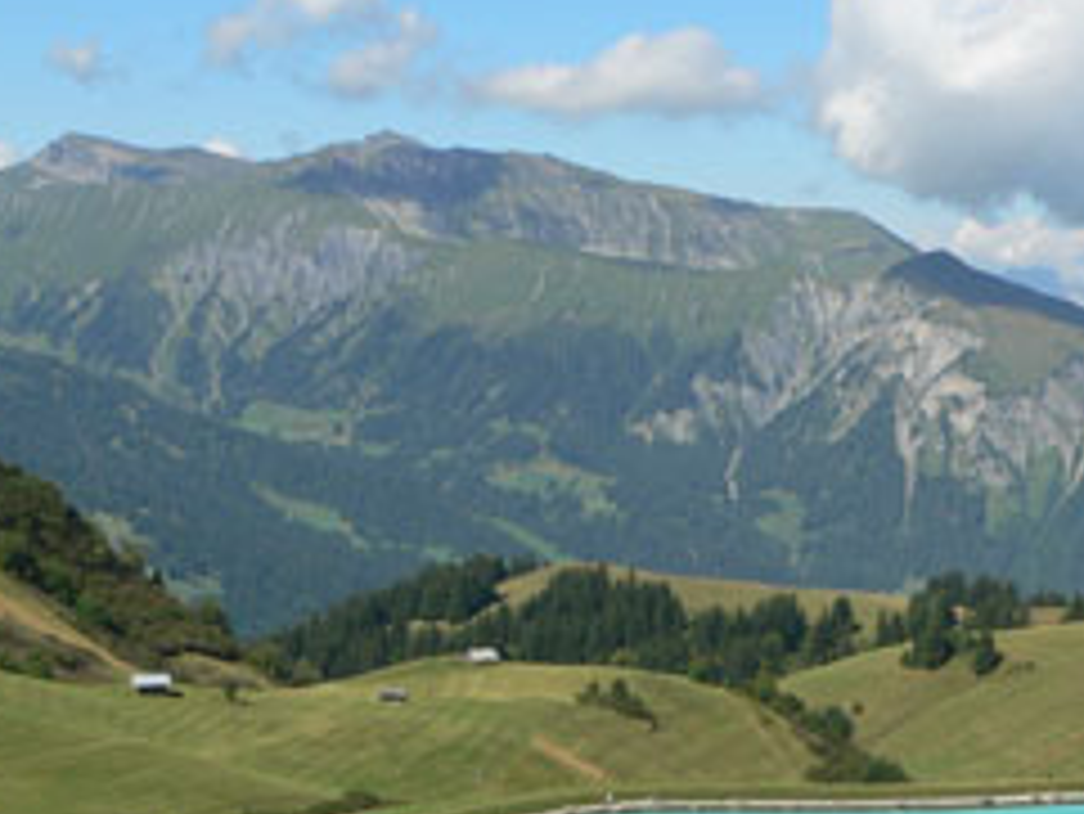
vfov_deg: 17.1
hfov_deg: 22.7
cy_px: 558
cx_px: 693
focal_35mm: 86
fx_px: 2694
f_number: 4.6
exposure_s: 1/500
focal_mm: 7.7
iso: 80
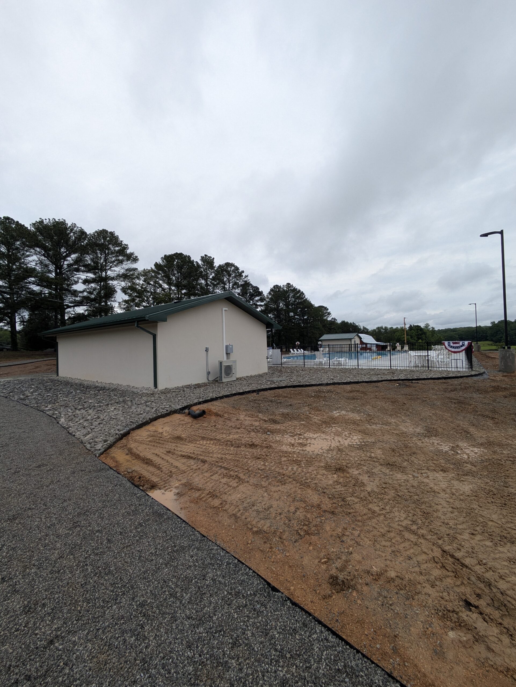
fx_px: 278
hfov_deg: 85.7
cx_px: 258
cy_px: 344
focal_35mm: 14
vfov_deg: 102.0
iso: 48
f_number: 2.2
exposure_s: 1/925
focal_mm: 1.83
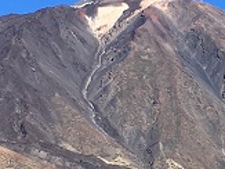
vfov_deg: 8.1
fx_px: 1182
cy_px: 188
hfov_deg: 10.8
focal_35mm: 182
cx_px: 185
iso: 25
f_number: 2.2
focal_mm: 4.15
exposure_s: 1/1451
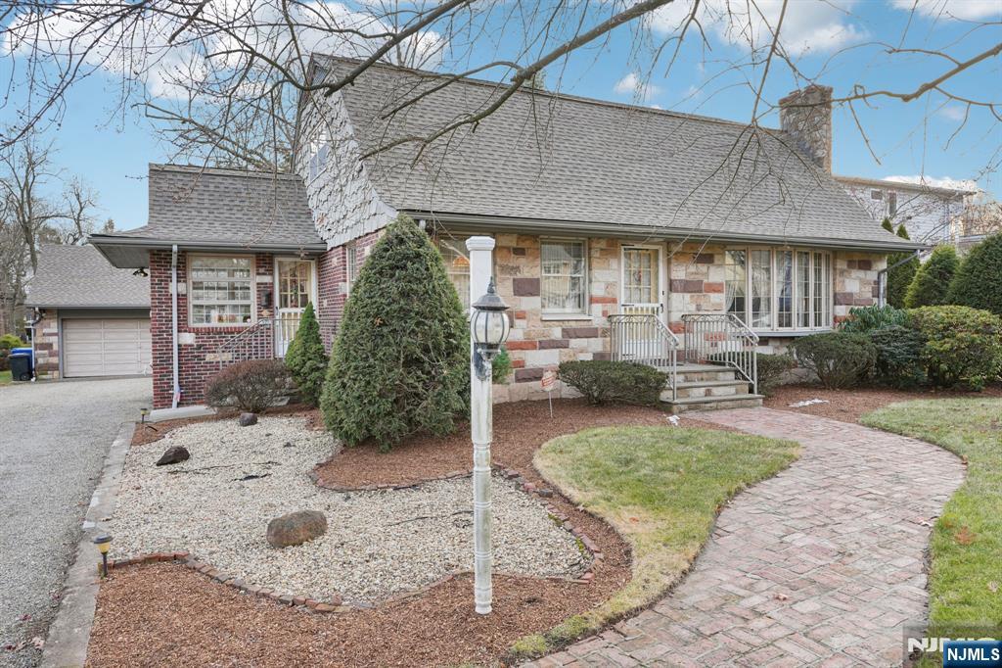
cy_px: 334
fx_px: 668
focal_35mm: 24
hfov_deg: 73.8
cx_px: 501
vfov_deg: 53.1
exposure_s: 1/30
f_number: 8
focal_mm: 24
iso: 200
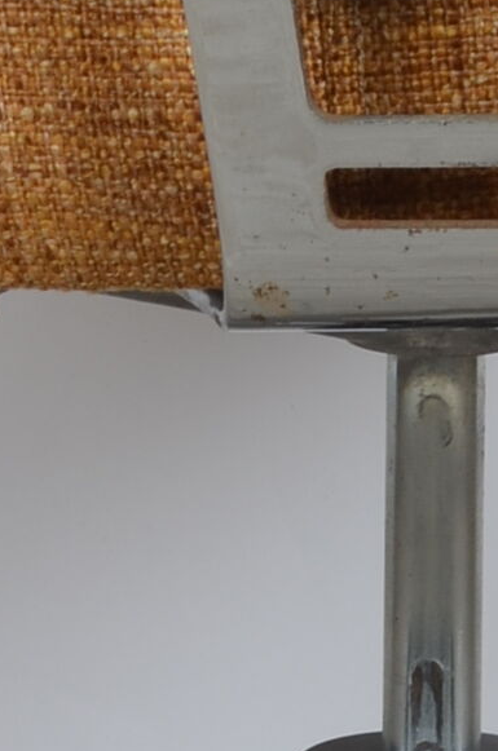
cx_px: 23
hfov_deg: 2.9
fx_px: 9939
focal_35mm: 477
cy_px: -19
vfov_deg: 4.3
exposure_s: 1/125
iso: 100
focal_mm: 50
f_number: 14
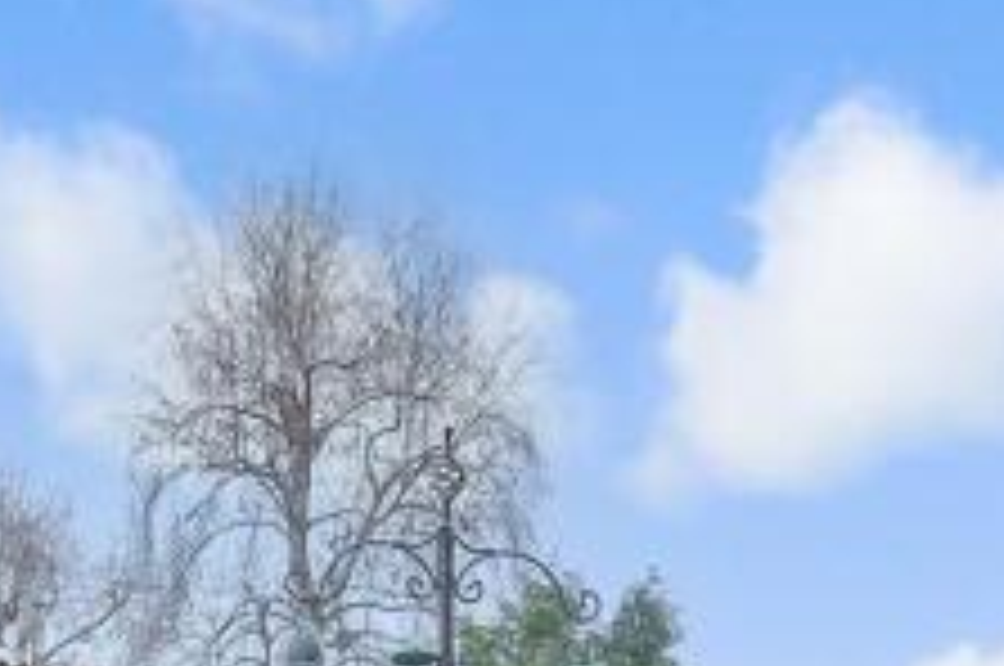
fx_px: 1922
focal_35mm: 69
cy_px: 1141
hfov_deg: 29.0
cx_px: 311
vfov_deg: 16.8
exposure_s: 1/50
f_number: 8
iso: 160
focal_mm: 10
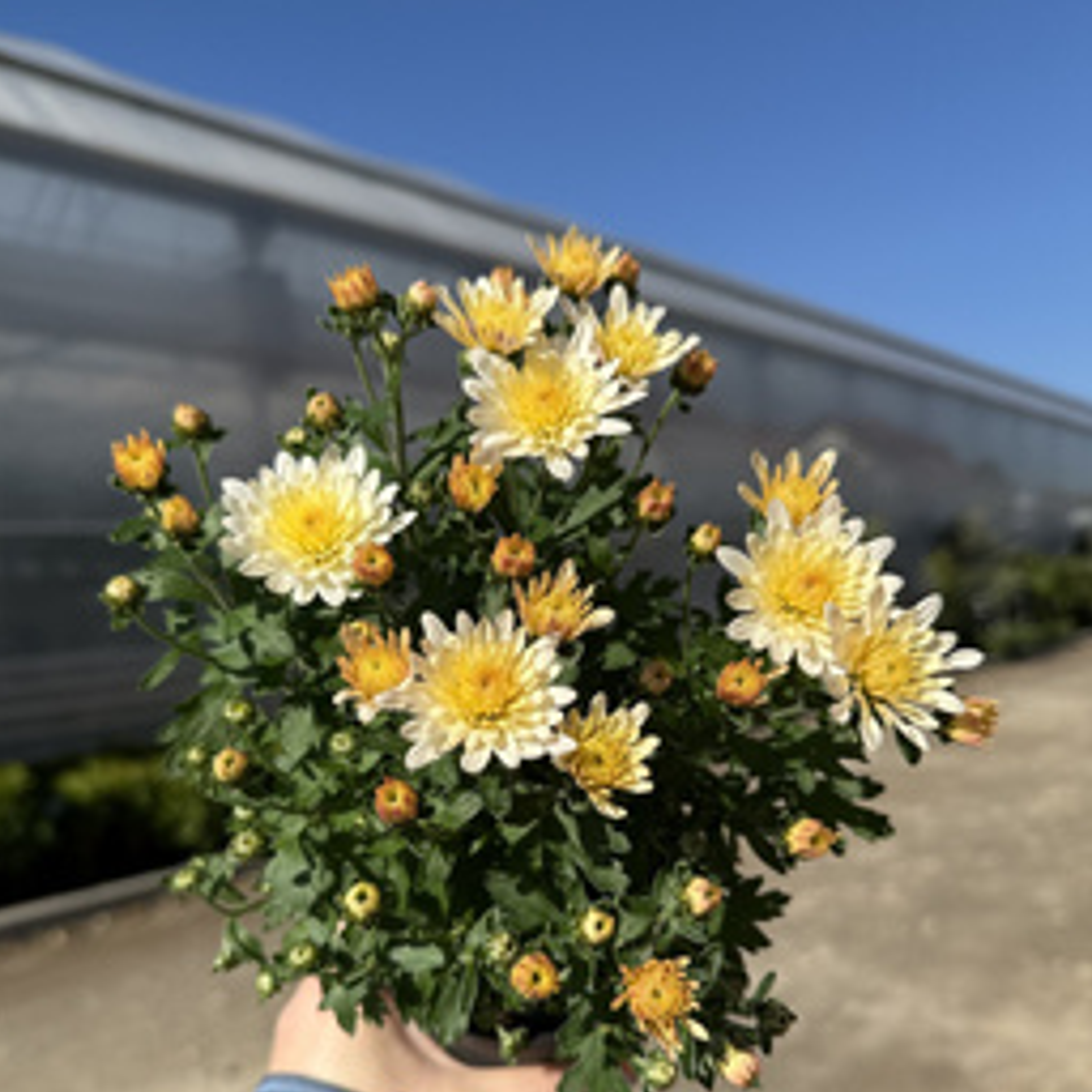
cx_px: 535
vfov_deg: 55.2
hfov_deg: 55.6
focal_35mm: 29
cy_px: 653
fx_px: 1035
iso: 80
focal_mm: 6.76
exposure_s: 1/5319
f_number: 1.78
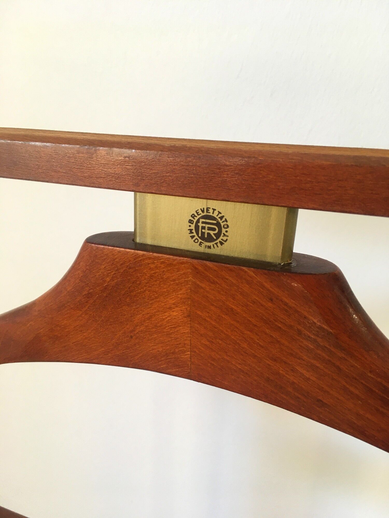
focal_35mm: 29
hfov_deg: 48.2
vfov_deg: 61.7
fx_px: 435
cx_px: 194
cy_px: 259
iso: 100
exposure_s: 1/33
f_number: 2.2
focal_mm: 4.15
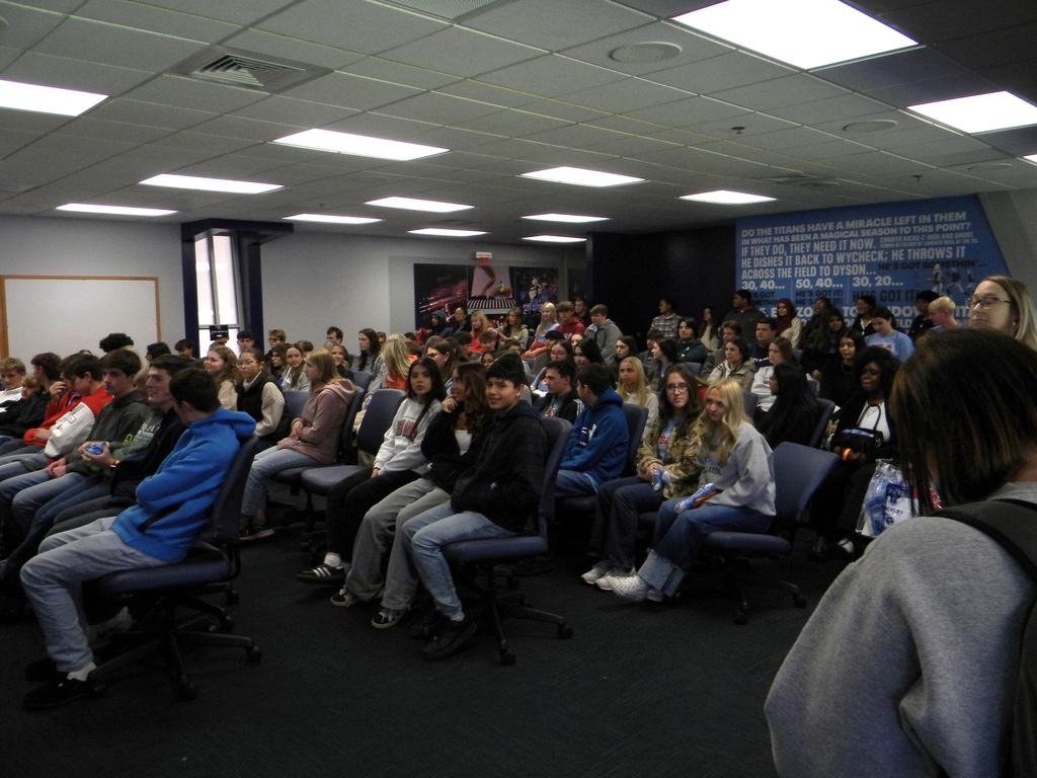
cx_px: 518
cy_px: 389
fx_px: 839
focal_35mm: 28
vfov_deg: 49.7
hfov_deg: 63.4
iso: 209
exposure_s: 1/60
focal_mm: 5
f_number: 3.5
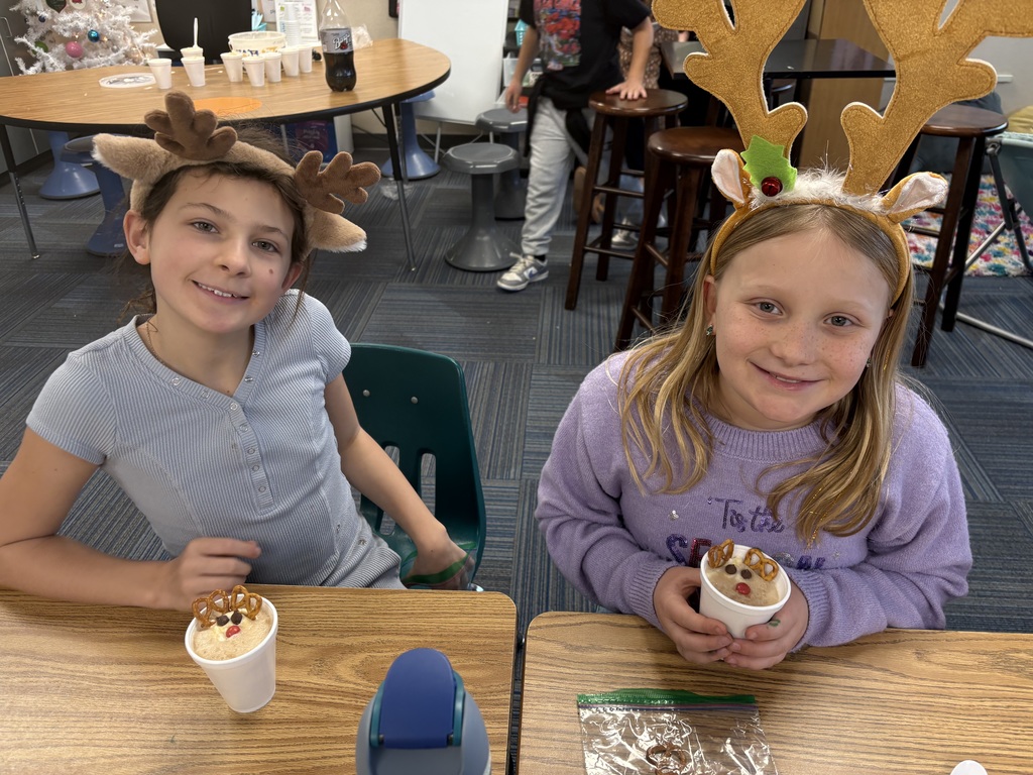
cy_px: 388
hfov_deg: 67.3
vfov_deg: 53.1
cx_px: 516
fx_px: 776
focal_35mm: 26
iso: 100
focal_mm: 5.96
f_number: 1.6
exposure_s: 1/60
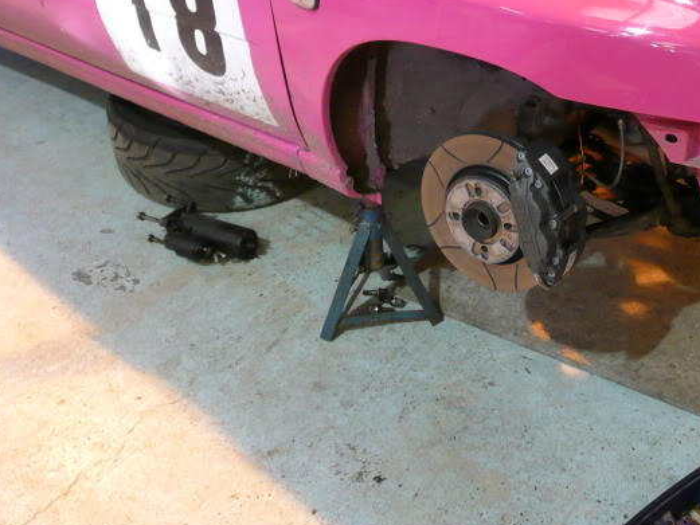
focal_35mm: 43
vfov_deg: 33.6
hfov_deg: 43.0
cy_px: 248
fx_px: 870
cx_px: 489
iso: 200
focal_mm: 4.6
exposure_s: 1/13
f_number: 3.3
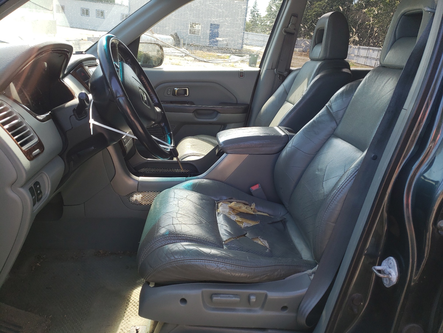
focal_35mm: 26
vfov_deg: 53.1
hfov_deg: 67.3
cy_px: 166
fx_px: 333
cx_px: 222
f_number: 1.5
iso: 50
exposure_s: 1/303
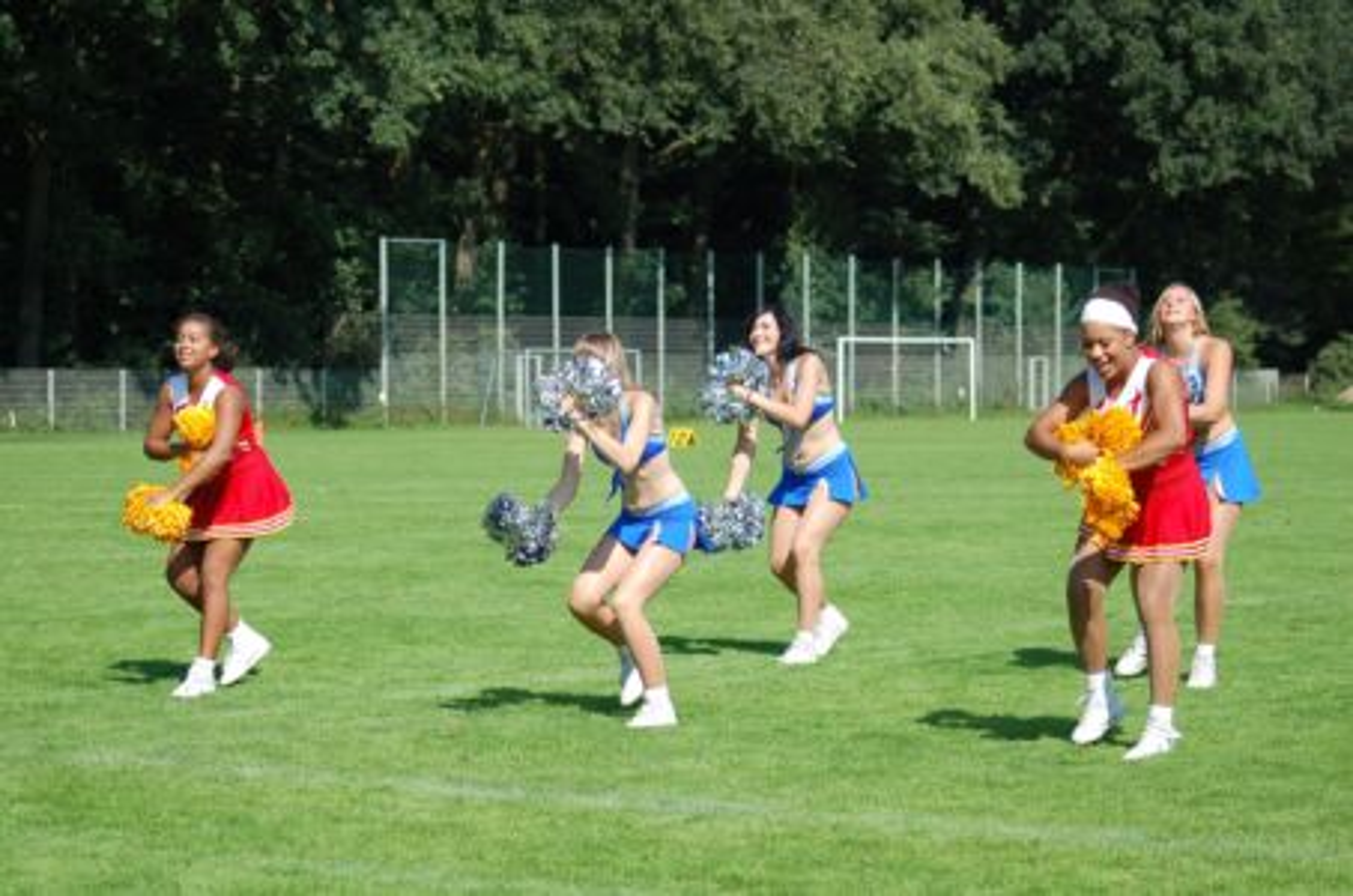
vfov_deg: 13.0
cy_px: 448
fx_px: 3938
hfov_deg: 19.5
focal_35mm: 105
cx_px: 676
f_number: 4.5
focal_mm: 70
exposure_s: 1/1250
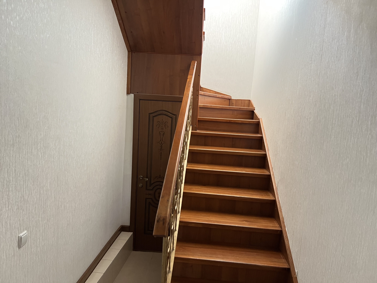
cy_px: 142
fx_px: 283
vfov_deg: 53.1
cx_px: 188
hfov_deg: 67.3
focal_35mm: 26
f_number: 1.5
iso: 200
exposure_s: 1/60
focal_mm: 5.7
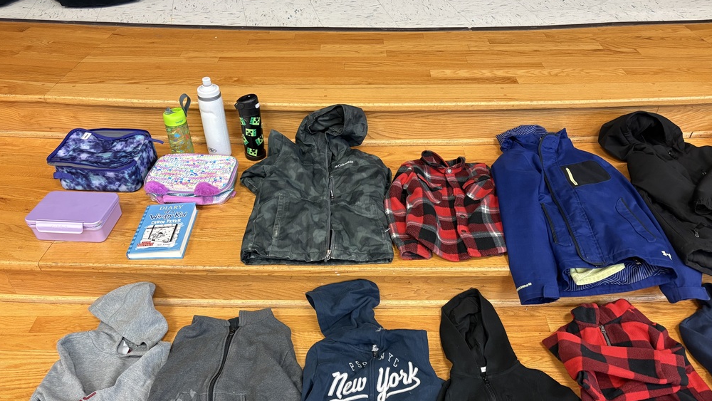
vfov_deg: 40.0
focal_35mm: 29
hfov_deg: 66.1
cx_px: 358
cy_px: 241
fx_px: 548
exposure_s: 1/60
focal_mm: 5.96
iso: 250
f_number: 1.6
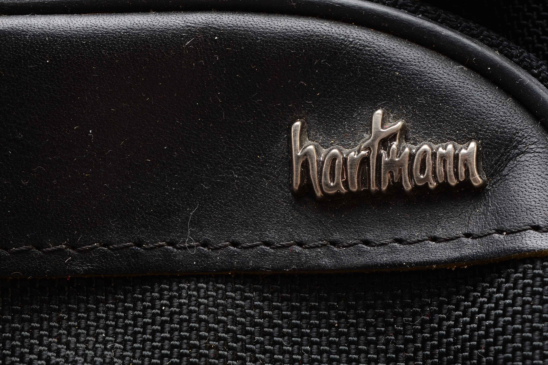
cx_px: 261
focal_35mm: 111
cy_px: 209
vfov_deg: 12.4
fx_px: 1685
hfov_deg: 18.5
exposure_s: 1/160
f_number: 16
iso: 100
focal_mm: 55
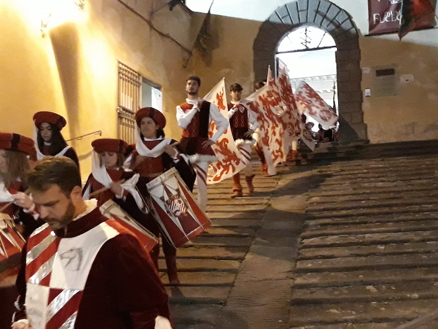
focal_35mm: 27
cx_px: 219
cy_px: 164
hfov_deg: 65.3
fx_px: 342
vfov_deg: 51.4
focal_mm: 3.71
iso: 800
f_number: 1.7
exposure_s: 1/20
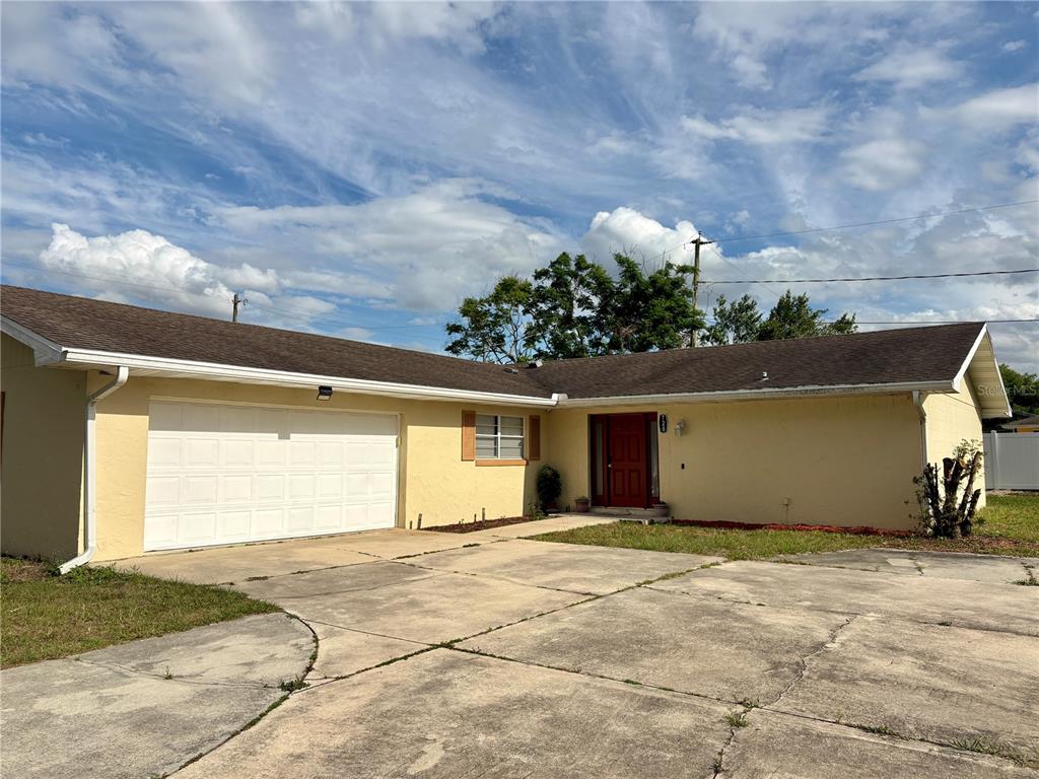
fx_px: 780
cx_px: 520
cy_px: 390
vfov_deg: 53.1
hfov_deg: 67.3
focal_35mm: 26
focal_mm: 5.96
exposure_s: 1/5348
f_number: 1.6
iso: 50
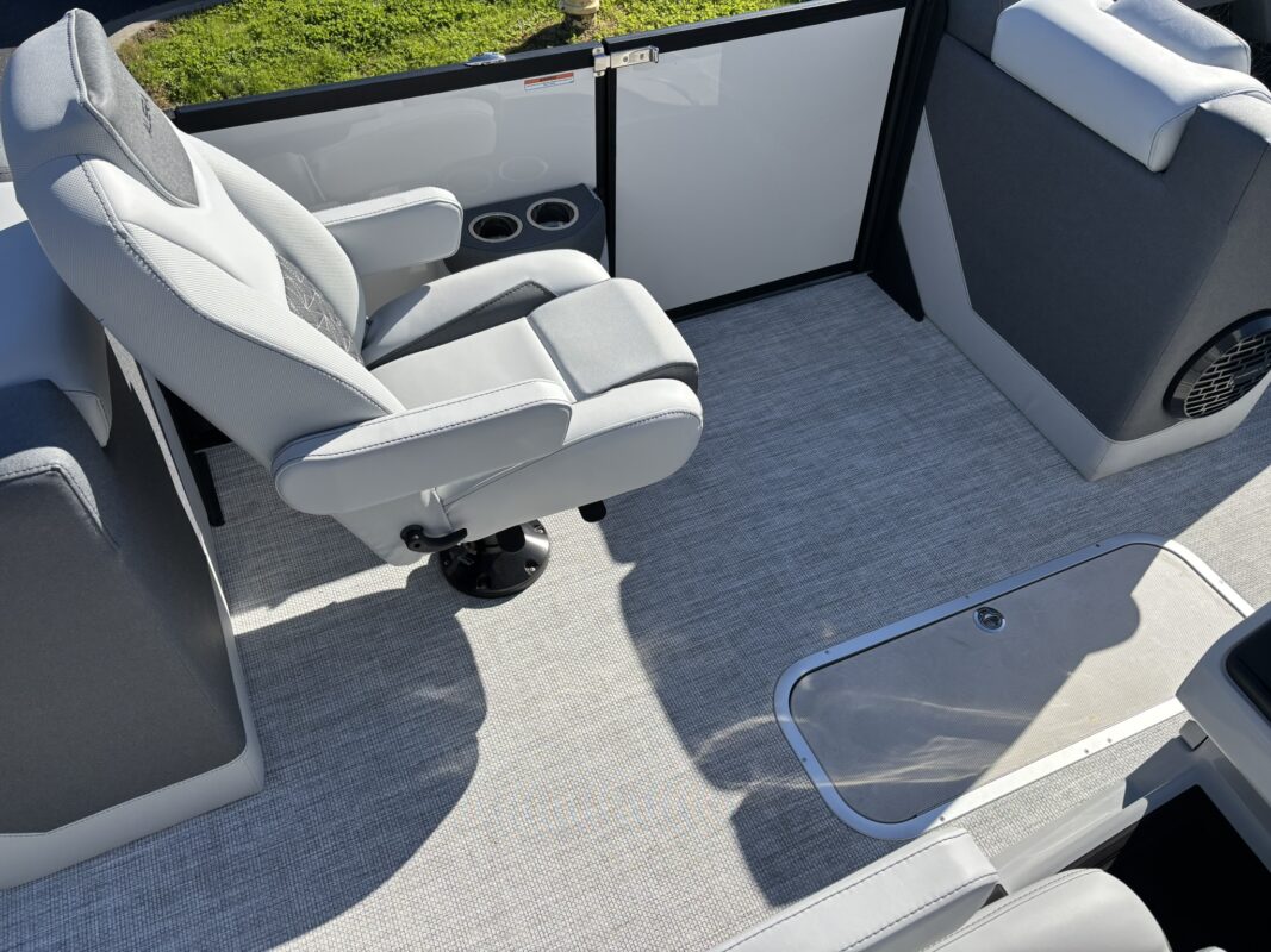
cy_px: 476
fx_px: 955
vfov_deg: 53.1
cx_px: 636
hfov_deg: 67.3
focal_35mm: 26
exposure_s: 1/3021
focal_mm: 5.96
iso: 50
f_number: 1.6
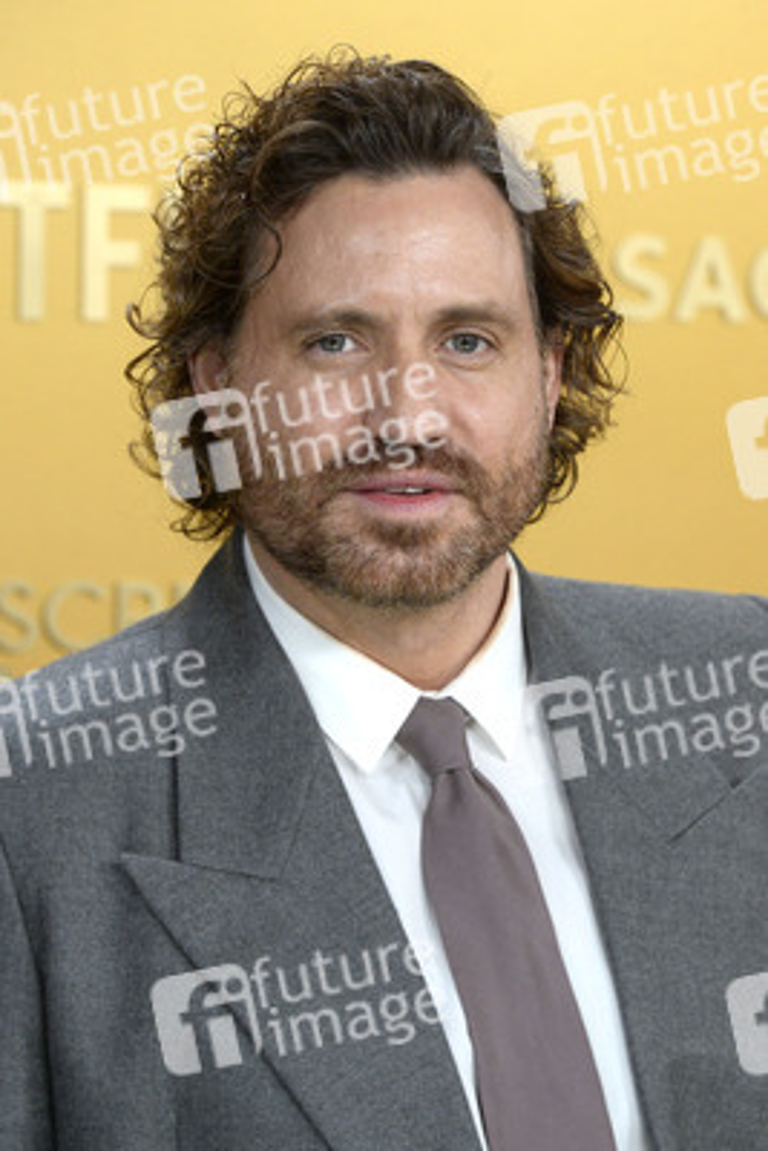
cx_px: 384
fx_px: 5275
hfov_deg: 8.3
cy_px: 576
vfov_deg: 12.4
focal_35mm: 165
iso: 2500
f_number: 6.3
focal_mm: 165
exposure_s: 1/250
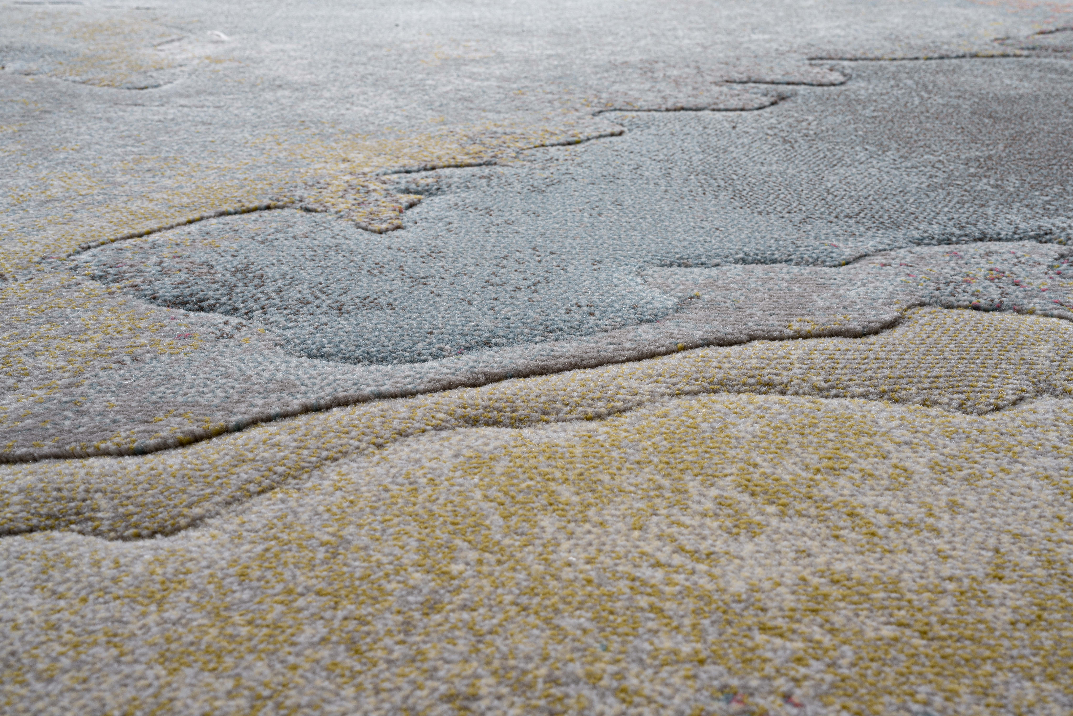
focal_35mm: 35
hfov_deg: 54.4
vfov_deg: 37.9
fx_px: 1043
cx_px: 536
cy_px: 358
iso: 64
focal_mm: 35
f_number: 16
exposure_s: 1/1.25
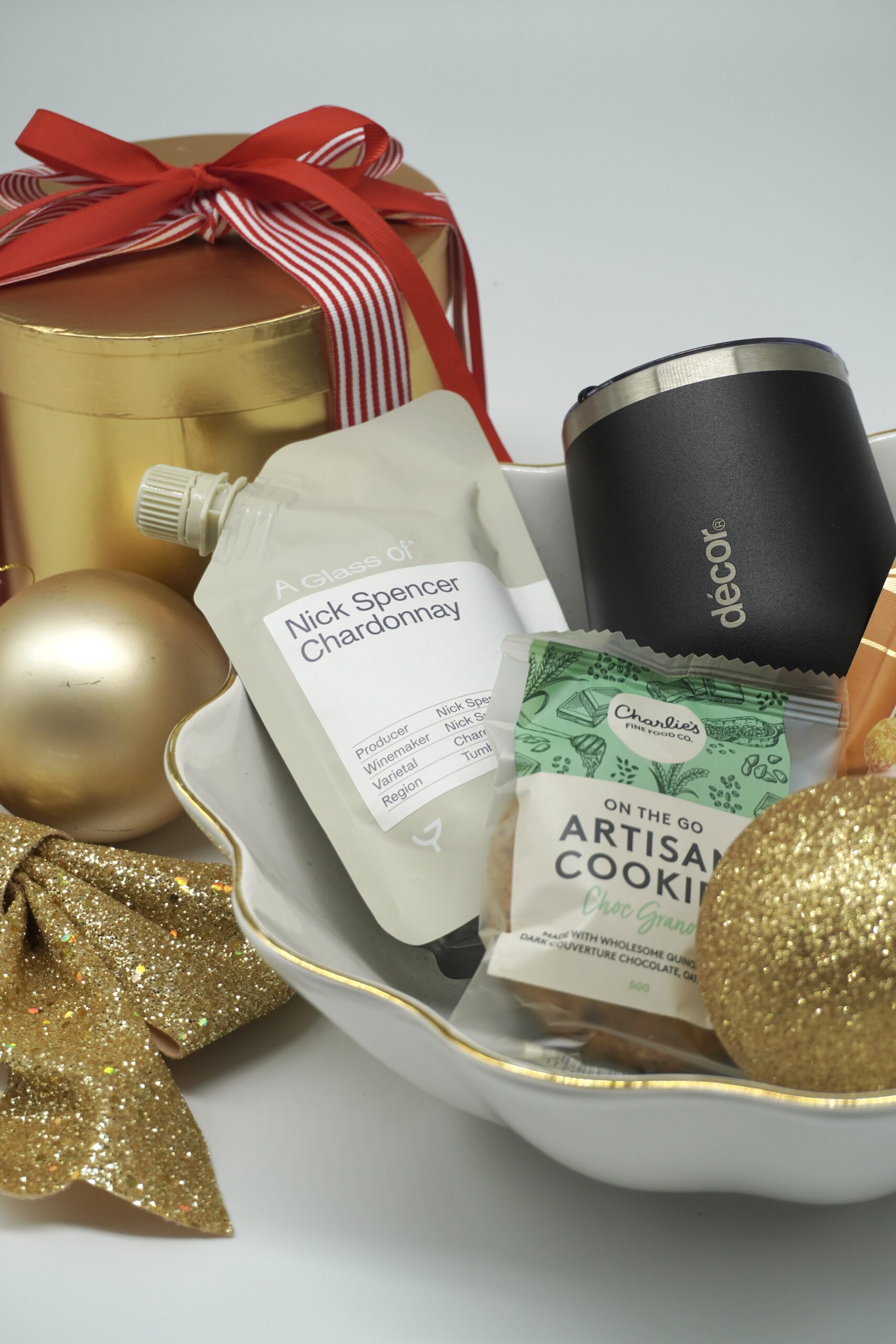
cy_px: 672
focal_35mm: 70
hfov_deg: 19.3
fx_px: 2631
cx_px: 448
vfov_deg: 28.6
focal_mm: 47
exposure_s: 1/160
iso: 160
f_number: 5.6
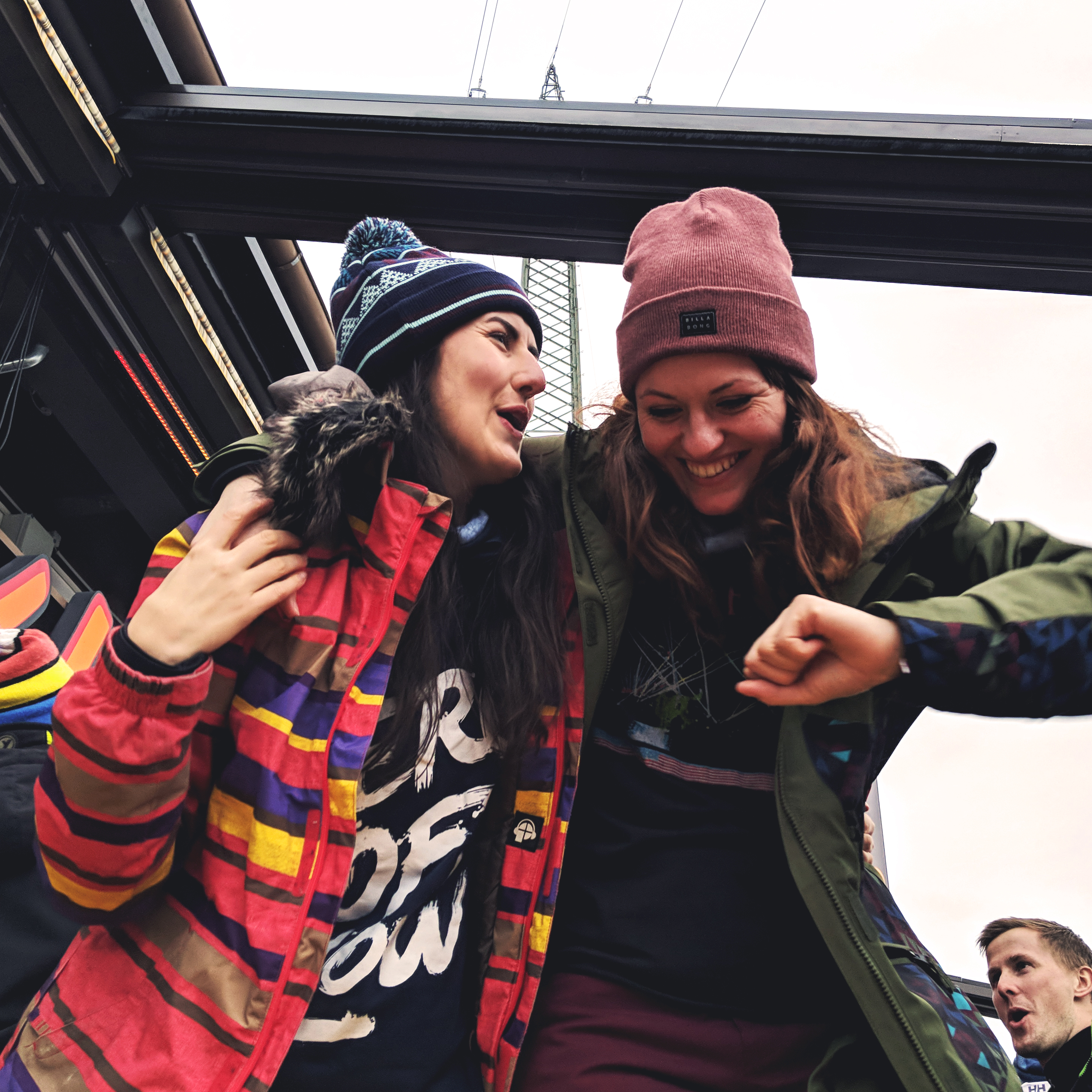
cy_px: 556
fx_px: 1178
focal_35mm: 33
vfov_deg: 49.7
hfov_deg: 49.7
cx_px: 593
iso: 54
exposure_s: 1/187
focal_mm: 4.44
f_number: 1.8
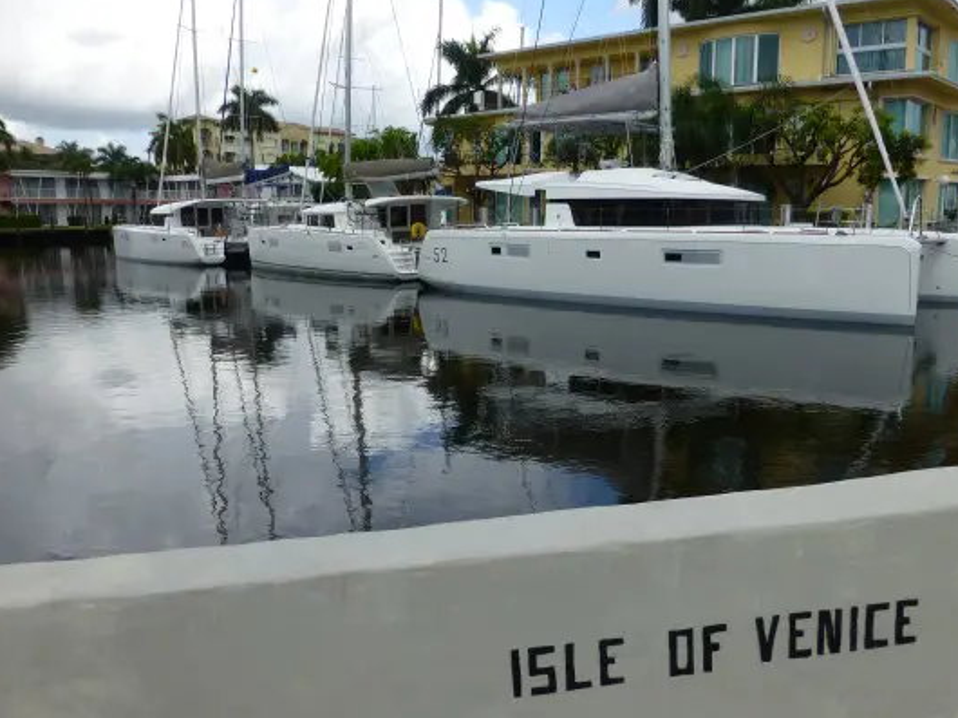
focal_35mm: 29
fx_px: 802
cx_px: 517
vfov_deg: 48.2
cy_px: 342
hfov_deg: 61.6
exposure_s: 1/640
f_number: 4
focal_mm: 4.3
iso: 100
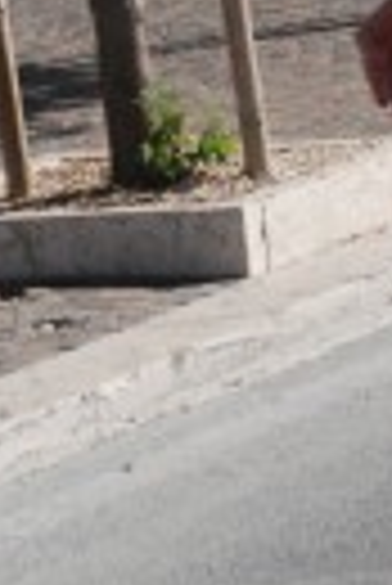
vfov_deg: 4.8
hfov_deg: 3.2
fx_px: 6988
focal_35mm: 429
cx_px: 858
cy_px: 36
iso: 1000
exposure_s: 1/2000
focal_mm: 62
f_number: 8
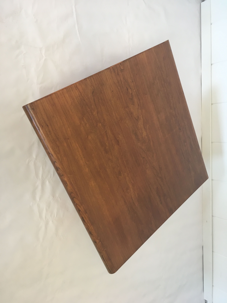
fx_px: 254
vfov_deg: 61.7
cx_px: 114
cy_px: 152
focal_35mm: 29
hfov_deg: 48.2
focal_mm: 4.15
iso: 40
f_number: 2.2
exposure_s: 1/33
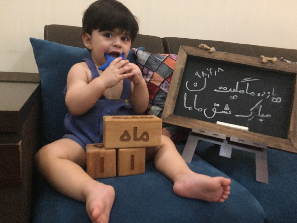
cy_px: 112
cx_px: 148
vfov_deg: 48.2
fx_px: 249
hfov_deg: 61.7
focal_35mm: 29
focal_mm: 4.15
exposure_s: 1/33
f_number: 2.2
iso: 250
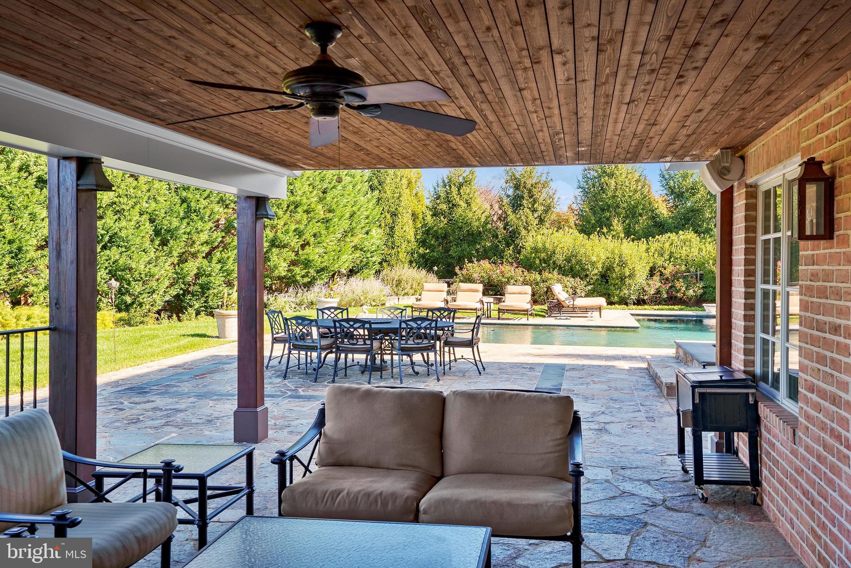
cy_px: 284
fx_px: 733
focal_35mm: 31
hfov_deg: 60.3
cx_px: 426
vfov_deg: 42.4
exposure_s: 1/40
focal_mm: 31
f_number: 8
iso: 100
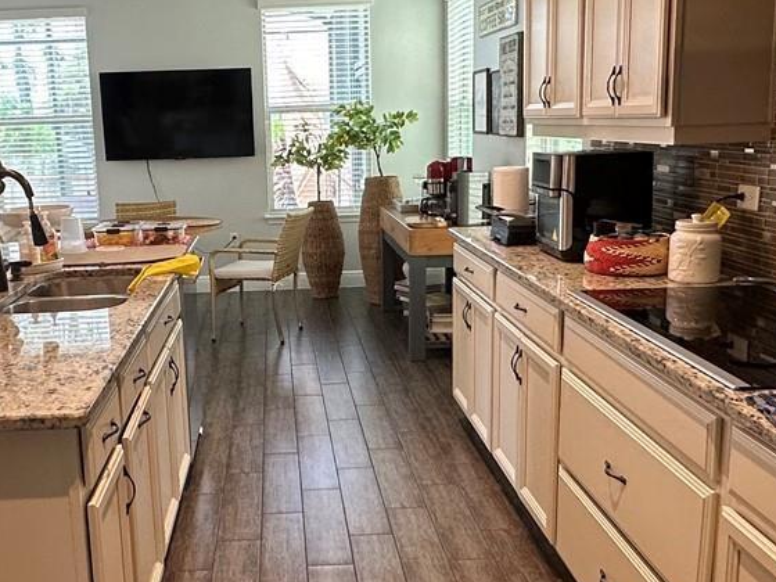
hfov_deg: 46.3
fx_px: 897
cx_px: 285
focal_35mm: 40
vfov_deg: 36.0
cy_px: 297
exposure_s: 1/120
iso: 200
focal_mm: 2.22
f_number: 2.2
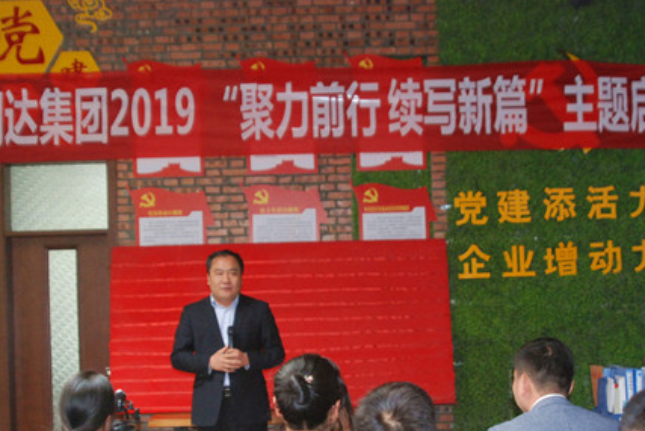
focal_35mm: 59
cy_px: 296
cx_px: 332
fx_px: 1057
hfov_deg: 33.9
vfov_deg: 22.9
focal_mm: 28
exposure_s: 1/60
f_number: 5
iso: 1000
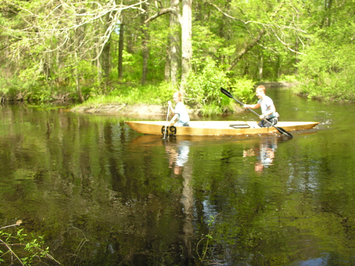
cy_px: 133
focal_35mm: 35
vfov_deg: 40.7
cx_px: 178
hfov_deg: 52.6
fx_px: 359
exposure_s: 1/125
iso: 50
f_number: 3.2
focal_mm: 8.9
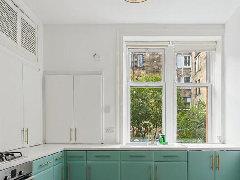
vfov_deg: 51.9
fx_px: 180
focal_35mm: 26
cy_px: 122
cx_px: 134
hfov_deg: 67.1
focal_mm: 14
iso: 800
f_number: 7.1
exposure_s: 1/100
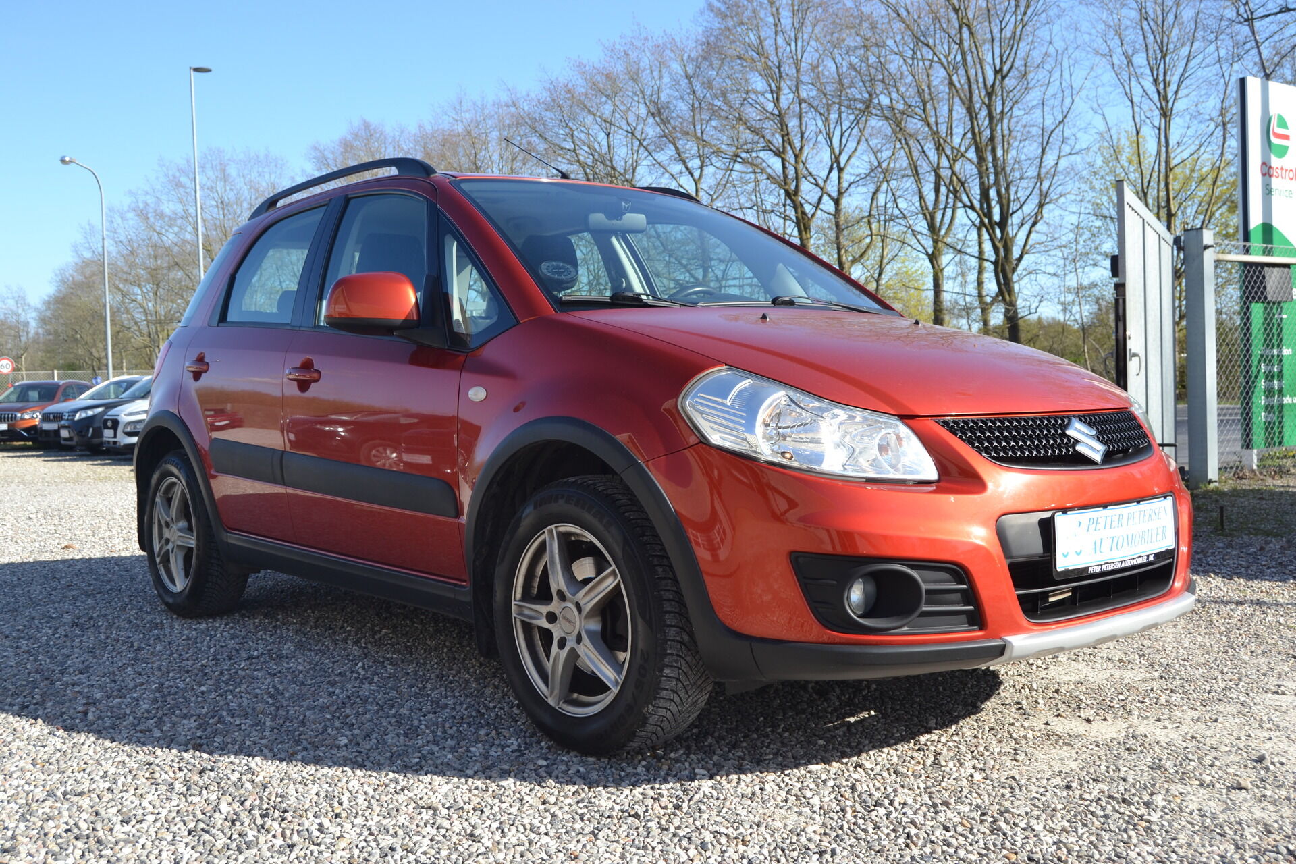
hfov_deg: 55.1
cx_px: 648
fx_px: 1242
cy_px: 432
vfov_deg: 38.4
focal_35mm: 34
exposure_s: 1/200
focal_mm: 23
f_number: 7.1
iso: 100
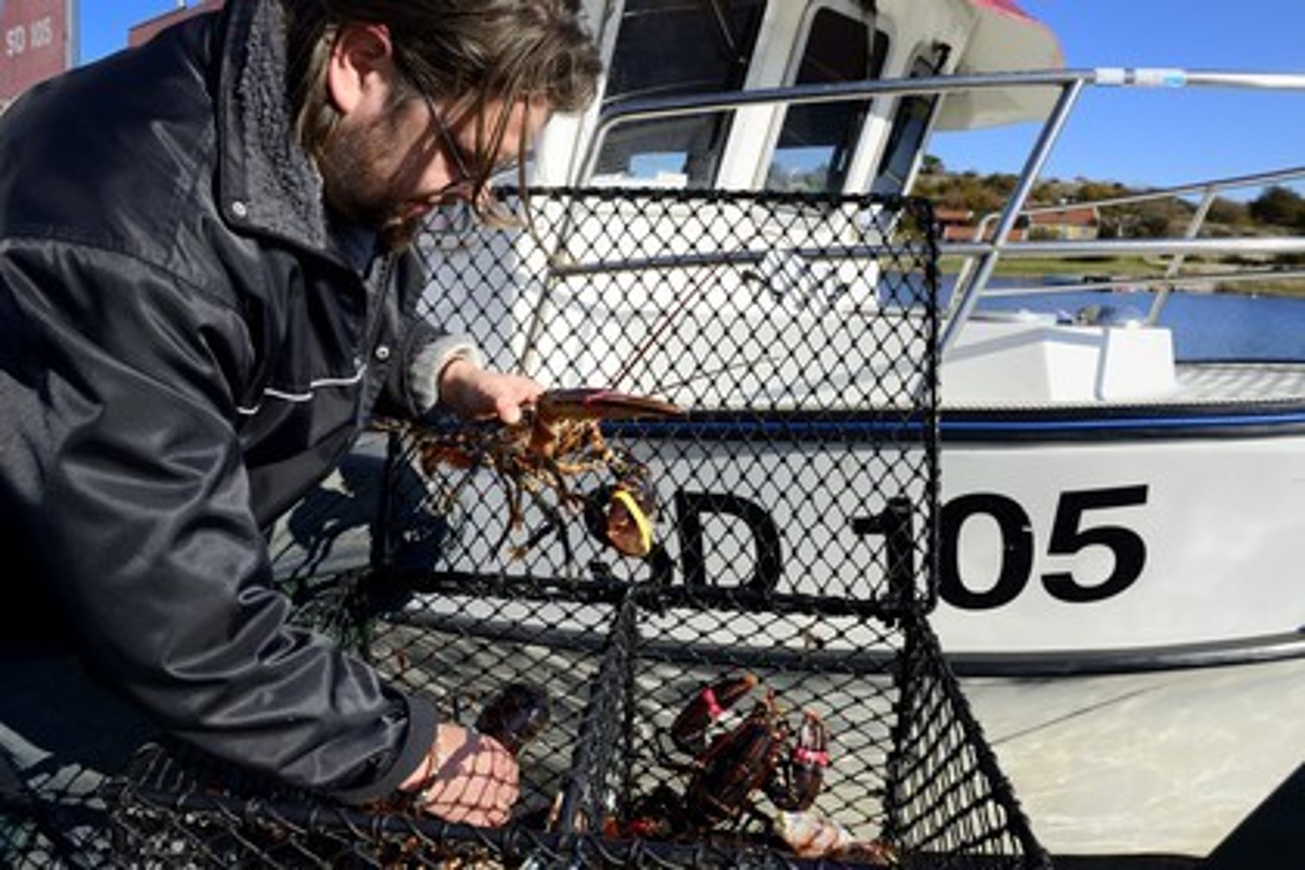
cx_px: 652
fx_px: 870
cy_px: 435
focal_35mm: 24
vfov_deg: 53.1
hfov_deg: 73.7
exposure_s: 1/250
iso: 200
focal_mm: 24
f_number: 10
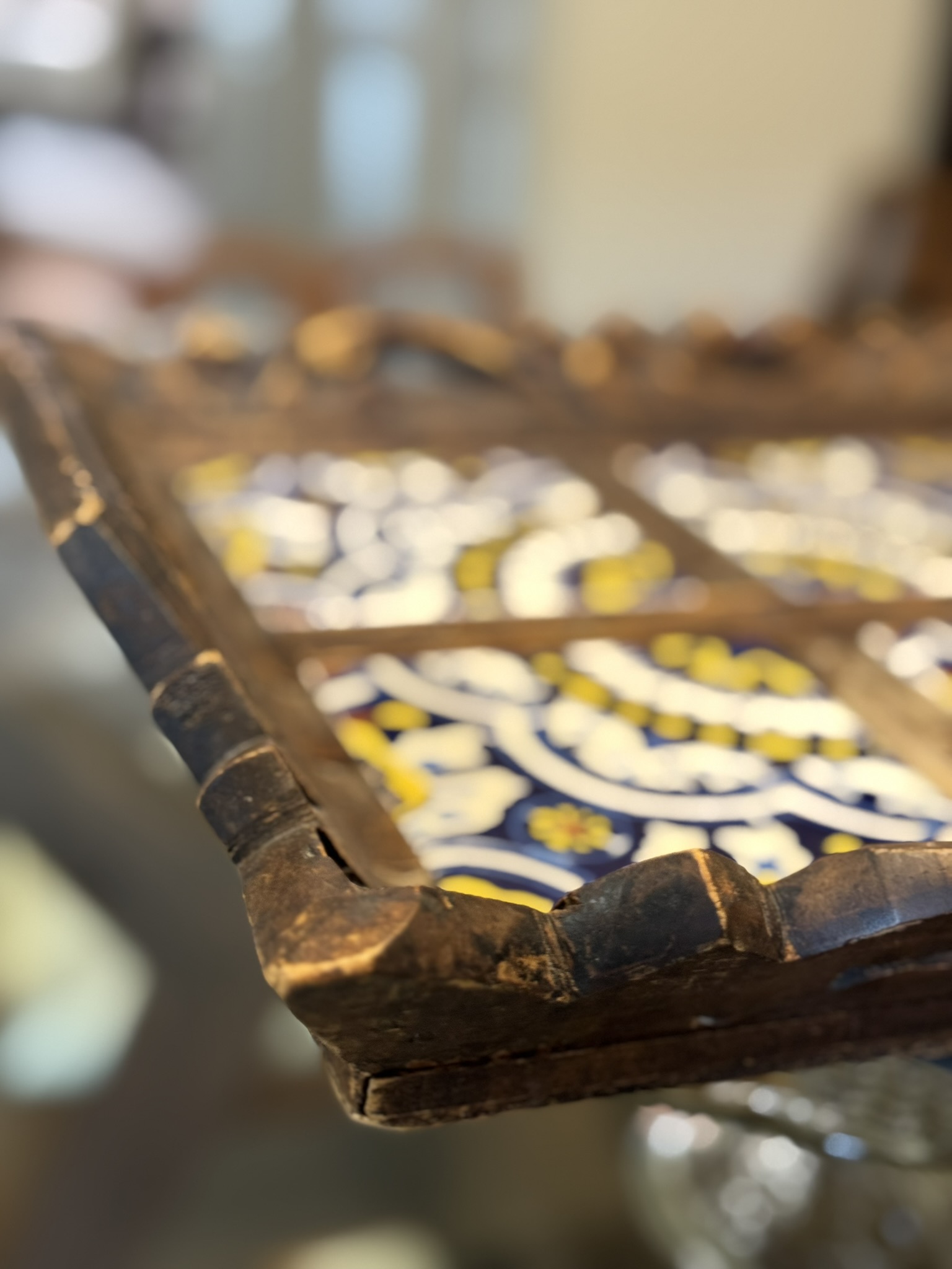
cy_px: 634
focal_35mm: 48
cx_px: 476
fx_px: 1760
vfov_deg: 39.7
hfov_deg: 30.3
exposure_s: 1/40
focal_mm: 6.76
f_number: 1.78
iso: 200
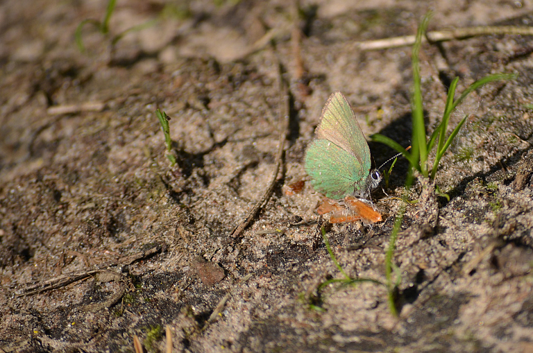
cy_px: 180
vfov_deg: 3.4
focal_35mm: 400
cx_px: 352
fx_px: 5911
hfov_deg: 5.2
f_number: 5.6
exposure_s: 1/500
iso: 100
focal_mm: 200
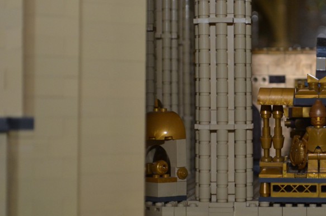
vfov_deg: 9.6
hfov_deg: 14.4
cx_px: 271
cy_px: 104
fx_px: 1281
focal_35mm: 142
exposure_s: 1/60
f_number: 5.6
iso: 1250
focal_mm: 55
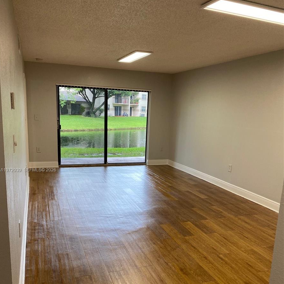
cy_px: 170
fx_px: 288
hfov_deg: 52.5
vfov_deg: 52.2
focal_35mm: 31
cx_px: 141
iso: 100
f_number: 1.8
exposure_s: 1/120
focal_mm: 4.25
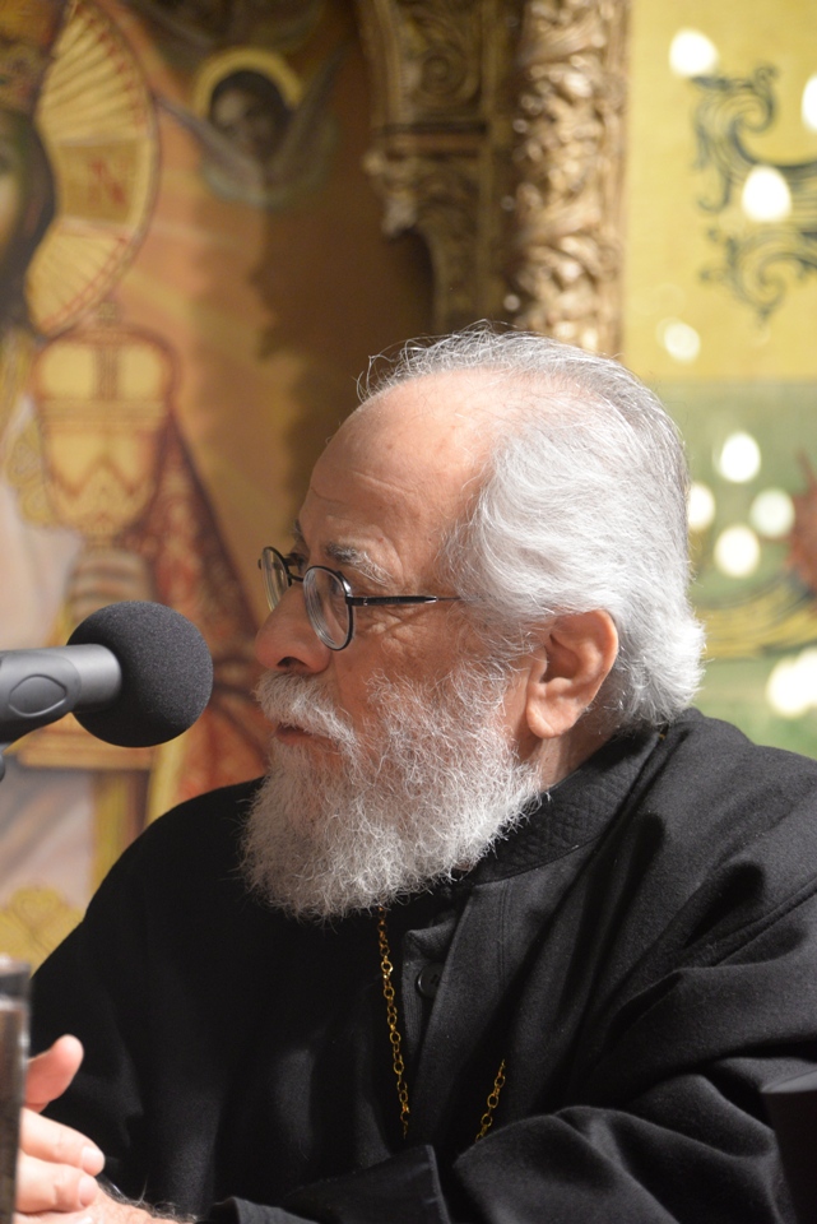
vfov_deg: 12.4
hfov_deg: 8.3
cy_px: 612
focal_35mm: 165
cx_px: 408
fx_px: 5610
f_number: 6.3
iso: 3200
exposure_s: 1/80
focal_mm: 165
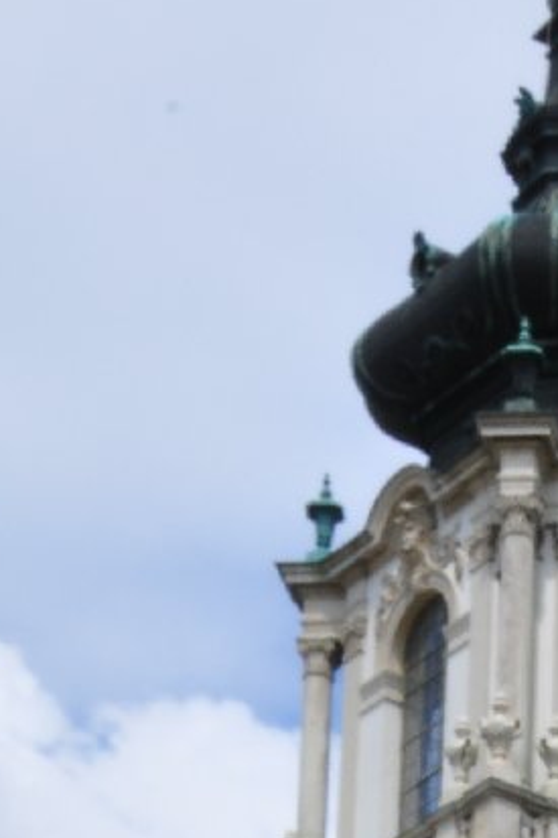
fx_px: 3513
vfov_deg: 12.4
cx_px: 949
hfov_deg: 8.8
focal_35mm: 151
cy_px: 1512
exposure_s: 1/60
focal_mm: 26
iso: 200
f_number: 25
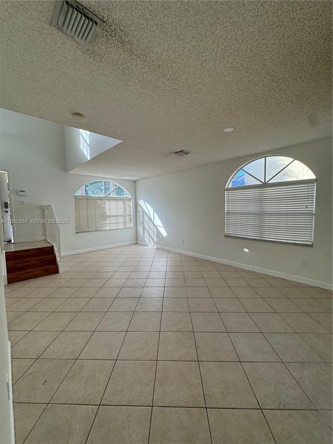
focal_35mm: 14
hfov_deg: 85.7
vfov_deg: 102.1
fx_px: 180
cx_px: 166
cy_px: 222
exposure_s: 1/212
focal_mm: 2.22
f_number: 2.2
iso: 40
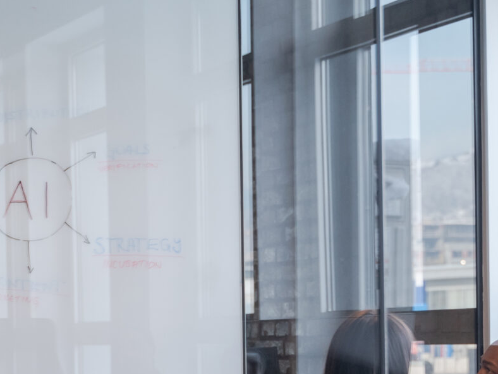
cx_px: 1
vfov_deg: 11.8
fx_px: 1798
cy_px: 336
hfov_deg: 15.5
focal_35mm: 125
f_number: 3.2
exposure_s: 1/320
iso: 800
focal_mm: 40
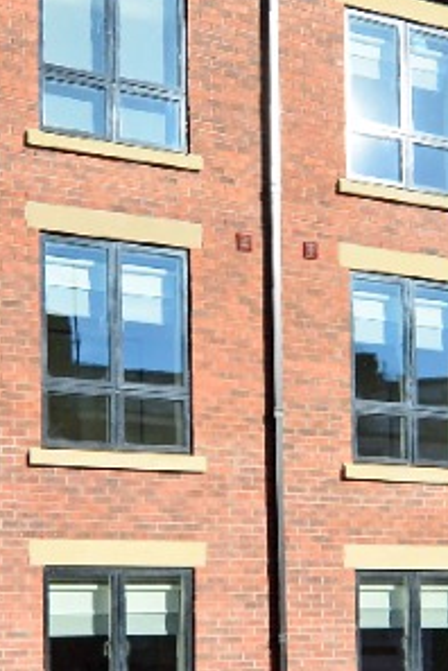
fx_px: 1059
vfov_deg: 35.2
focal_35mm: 57
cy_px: 340
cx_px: 256
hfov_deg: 23.9
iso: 320
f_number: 8
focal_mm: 11
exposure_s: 1/640
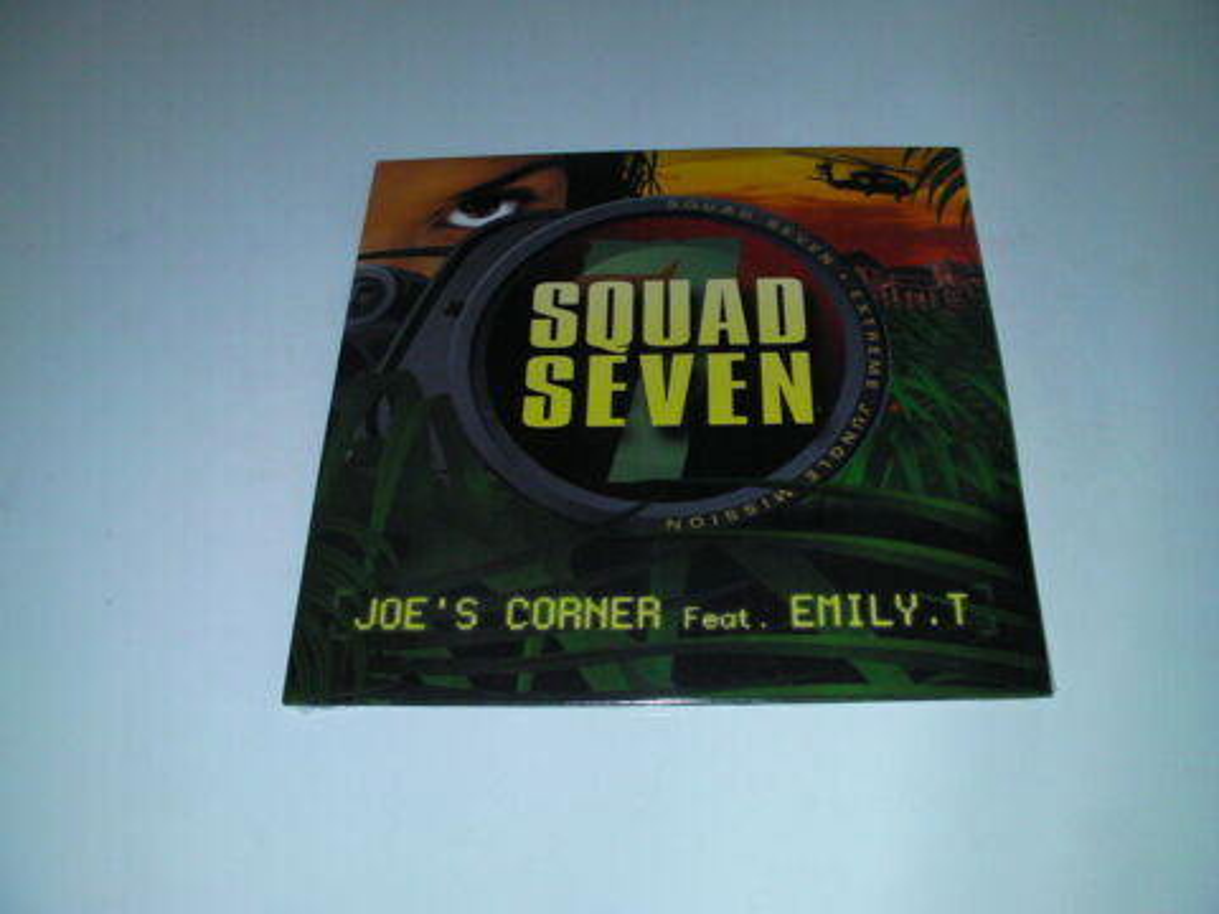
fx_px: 1338
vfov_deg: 37.7
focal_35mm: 38
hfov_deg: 49.0
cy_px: 457
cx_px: 610
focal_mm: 6.3
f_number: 5.6
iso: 200
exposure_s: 1/30
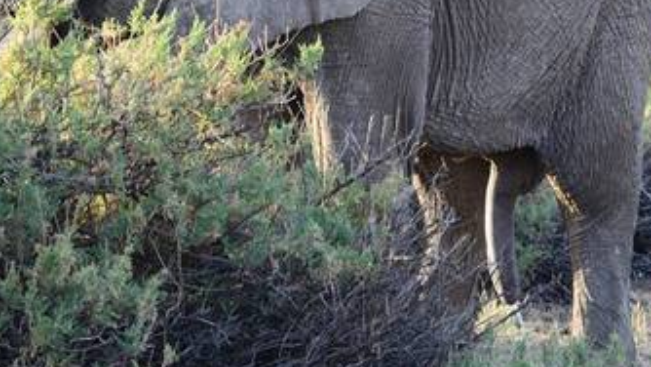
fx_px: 13622
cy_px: 1
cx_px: 396
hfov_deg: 2.7
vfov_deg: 1.5
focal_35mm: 789
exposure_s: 1/400
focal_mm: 240
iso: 800
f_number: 5.3
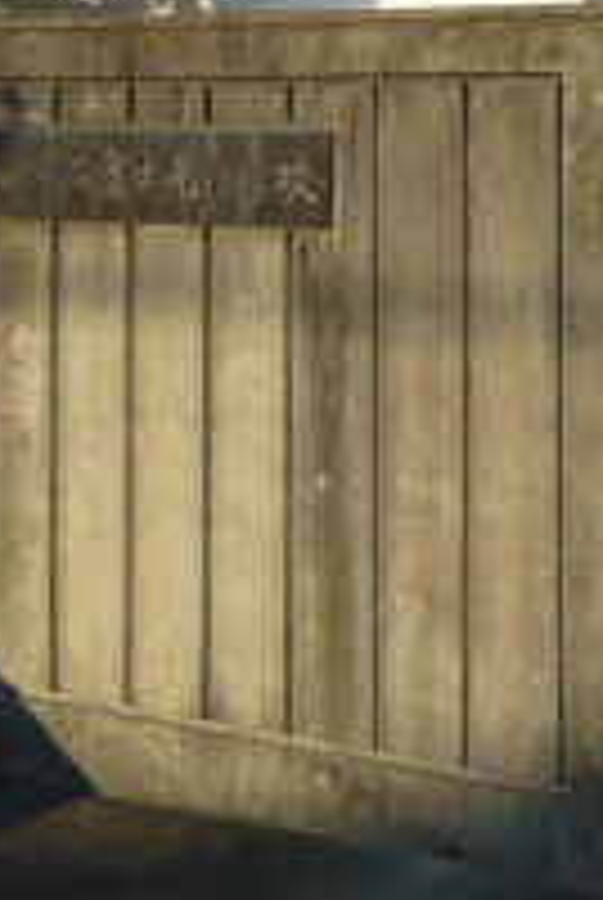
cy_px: -36
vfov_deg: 23.3
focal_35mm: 83
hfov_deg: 16.5
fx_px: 2078
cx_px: 216
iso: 100
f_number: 3.1
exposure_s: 1/1000
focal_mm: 4.5
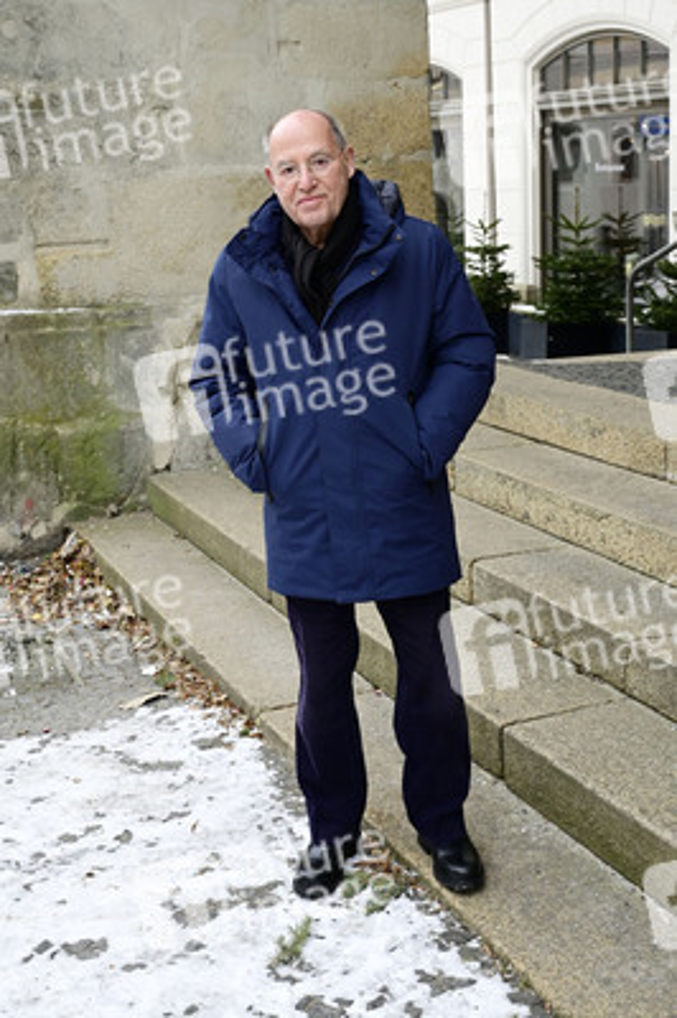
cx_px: 338
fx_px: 975
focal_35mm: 34
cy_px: 509
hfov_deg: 38.3
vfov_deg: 55.1
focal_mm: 34.5
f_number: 6.3
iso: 640
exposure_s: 1/200
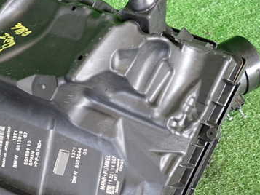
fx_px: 316
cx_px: 114
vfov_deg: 34.1
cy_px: 126
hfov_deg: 44.7
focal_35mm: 42
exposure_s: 1/30
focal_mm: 4.5
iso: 250
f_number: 2
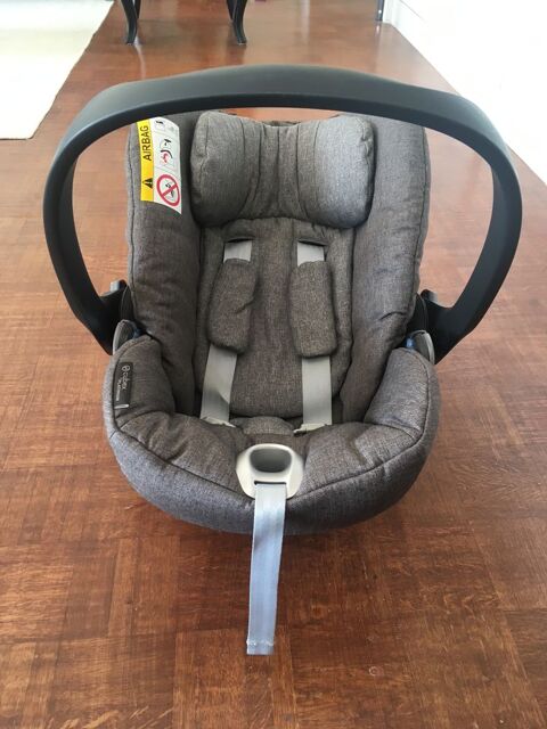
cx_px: 274
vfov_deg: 61.7
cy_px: 364
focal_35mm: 29
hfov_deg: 48.2
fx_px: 611
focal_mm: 4.15
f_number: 2.2
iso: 40
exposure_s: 1/33
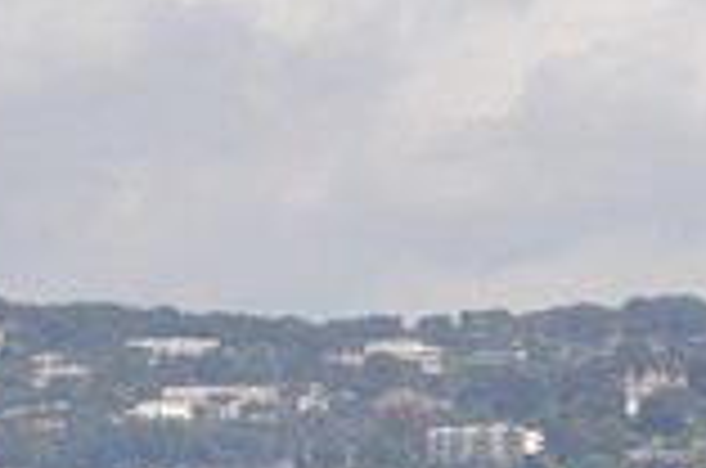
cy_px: 616
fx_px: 10490
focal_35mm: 536
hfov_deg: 3.9
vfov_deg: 2.6
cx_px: 661
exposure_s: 1/1000
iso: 200
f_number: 7.1
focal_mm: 200
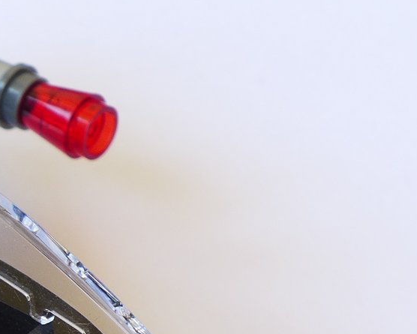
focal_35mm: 223
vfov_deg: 6.9
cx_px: -202
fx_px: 2753
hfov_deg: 8.5
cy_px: 320
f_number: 4
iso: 80
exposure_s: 1/25
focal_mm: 13.7
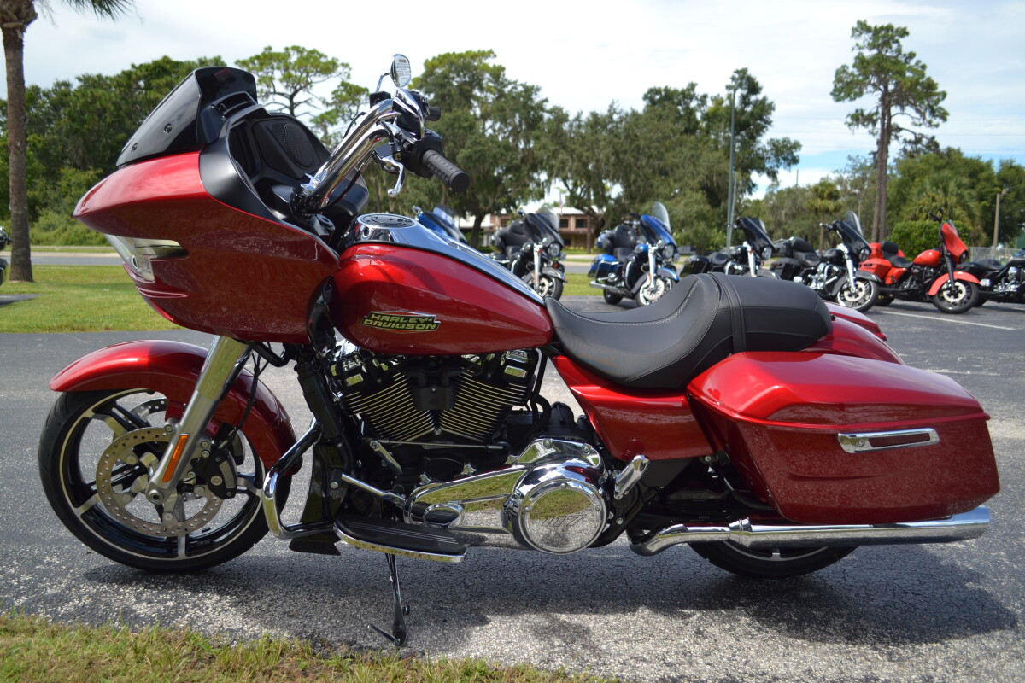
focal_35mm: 33
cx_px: 512
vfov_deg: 40.0
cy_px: 342
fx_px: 940
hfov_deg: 57.2
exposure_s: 1/640
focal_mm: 22
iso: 100
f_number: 3.8
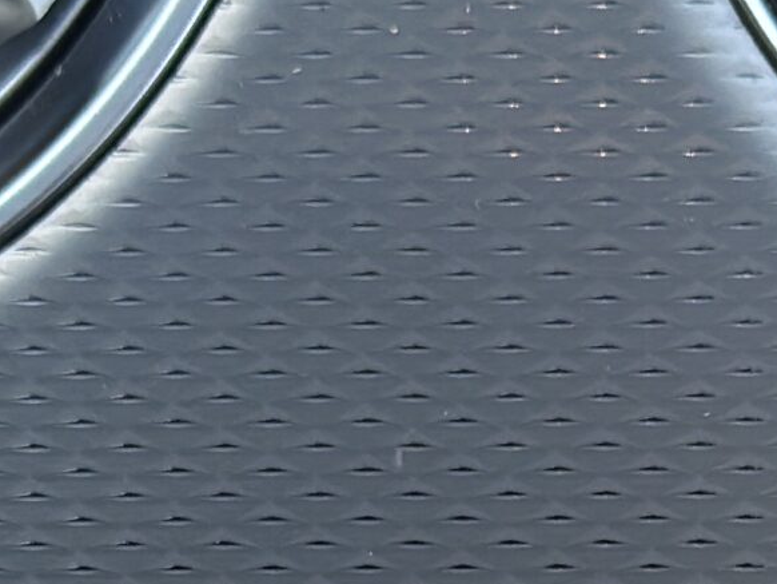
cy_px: 1235
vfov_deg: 6.8
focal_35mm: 211
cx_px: 405
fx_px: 4738
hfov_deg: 9.4
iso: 80
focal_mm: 6.86
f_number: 1.78
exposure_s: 1/203
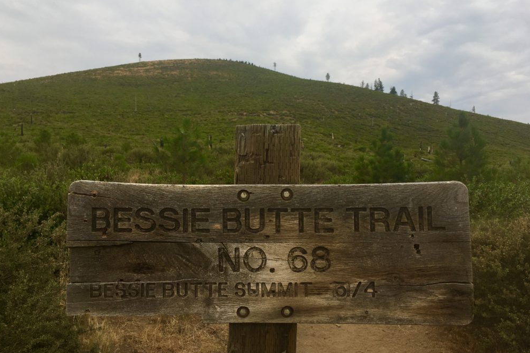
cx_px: 261
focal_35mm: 31
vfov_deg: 42.3
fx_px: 456
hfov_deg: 60.3
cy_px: 169
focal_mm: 4.15
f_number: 2.2
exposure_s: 1/368
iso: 25
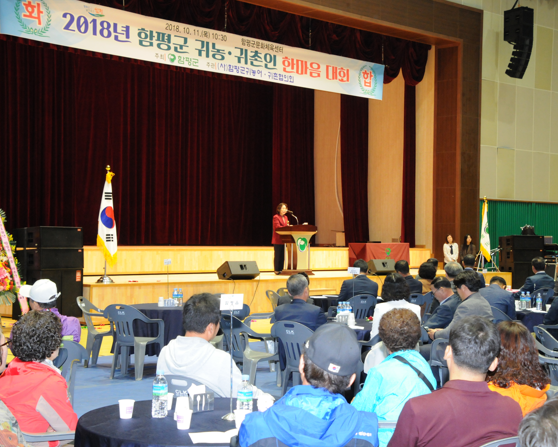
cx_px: 285
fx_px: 984
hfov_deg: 31.7
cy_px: 223
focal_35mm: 60
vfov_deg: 25.6
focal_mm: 35
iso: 1600
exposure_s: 1/60
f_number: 8
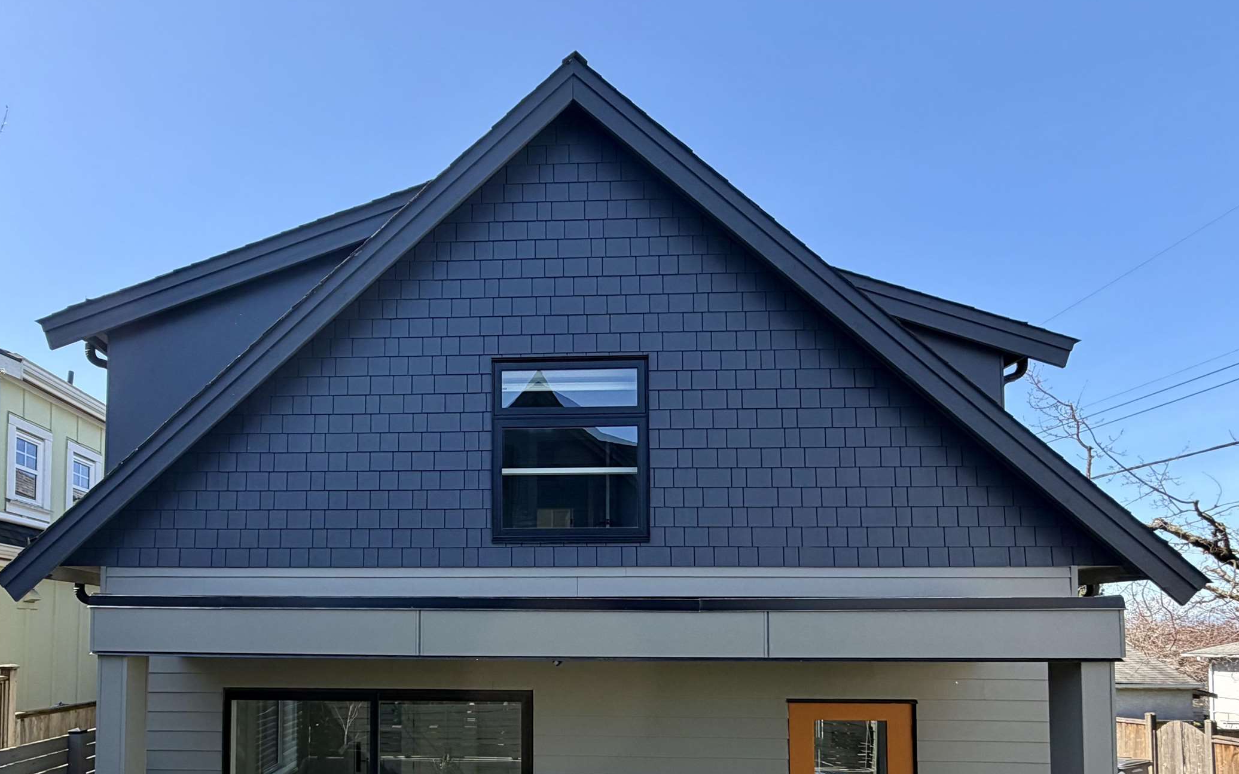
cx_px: 479
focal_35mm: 22
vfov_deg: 52.0
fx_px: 743
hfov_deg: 78.5
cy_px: 604
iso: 40
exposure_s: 1/717
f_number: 2.2
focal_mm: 2.22
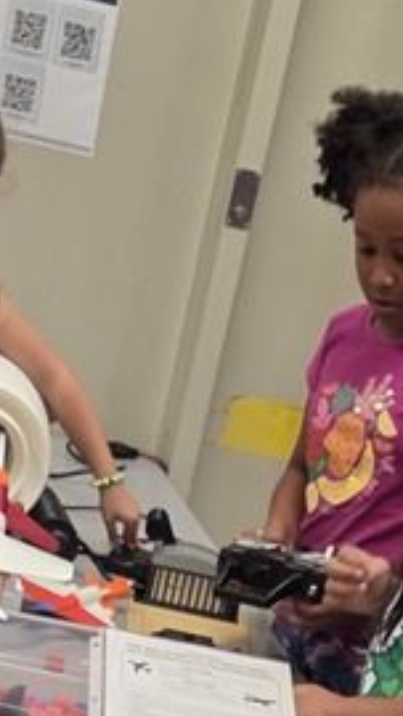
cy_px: 880
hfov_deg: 12.7
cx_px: 233
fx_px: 1804
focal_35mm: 95
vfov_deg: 20.8
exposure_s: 1/120
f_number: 1.8
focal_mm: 5.4
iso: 200
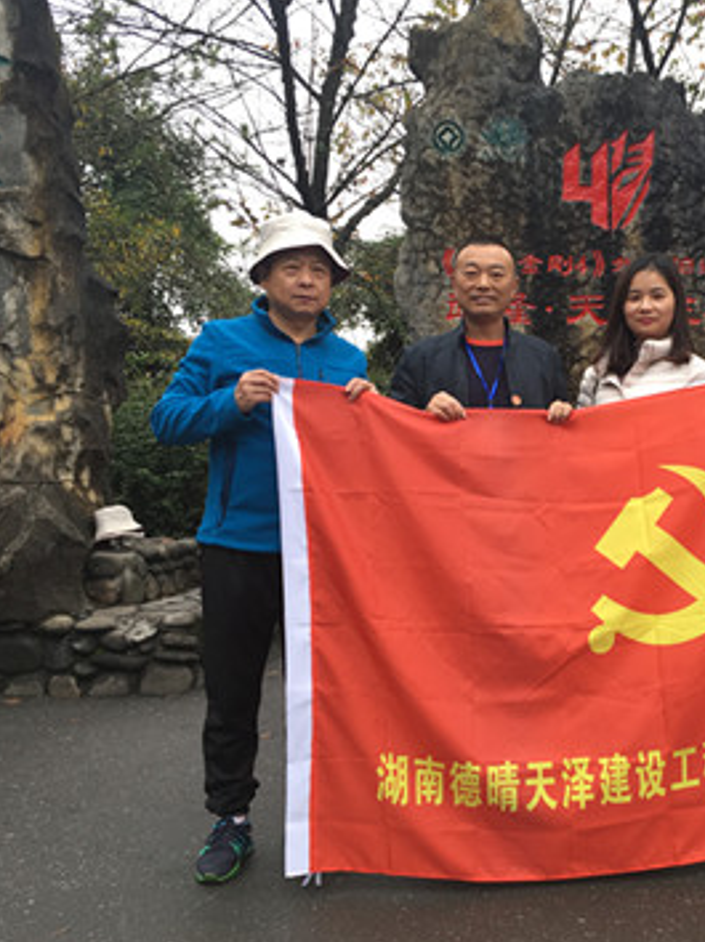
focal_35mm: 41
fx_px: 1115
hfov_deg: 33.7
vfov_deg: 45.8
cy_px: 494
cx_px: 593
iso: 32
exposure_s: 1/100
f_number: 2.2
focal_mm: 4.15
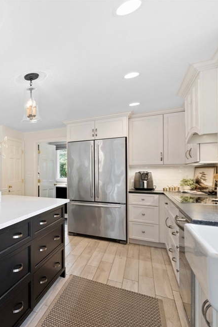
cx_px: -35
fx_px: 200
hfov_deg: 41.8
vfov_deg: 78.6
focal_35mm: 22
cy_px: 169
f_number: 8
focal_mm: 14
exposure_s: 1/6
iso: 400
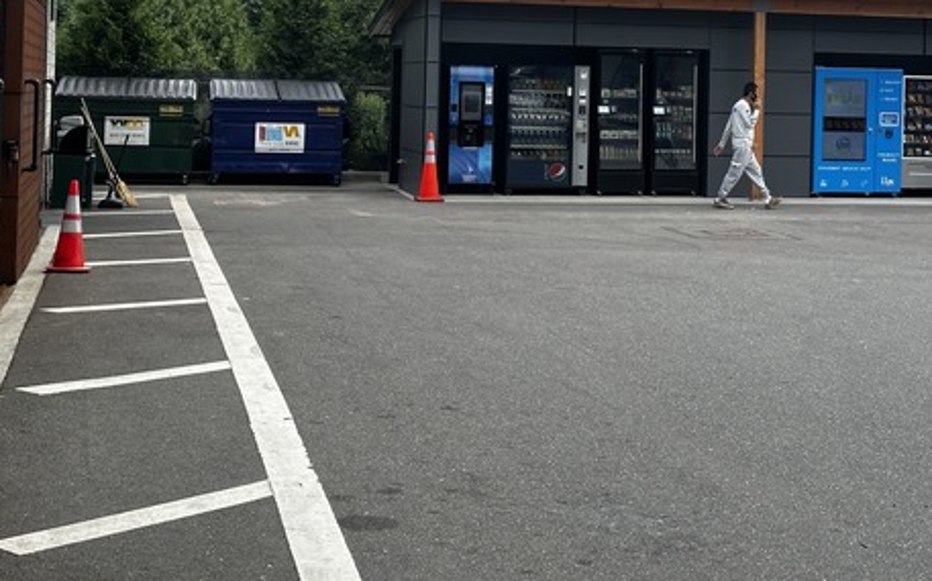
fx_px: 1878
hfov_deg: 27.6
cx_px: 649
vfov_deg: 17.4
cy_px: 75
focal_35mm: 74
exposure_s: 1/1376
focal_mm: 6.86
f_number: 1.78
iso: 64
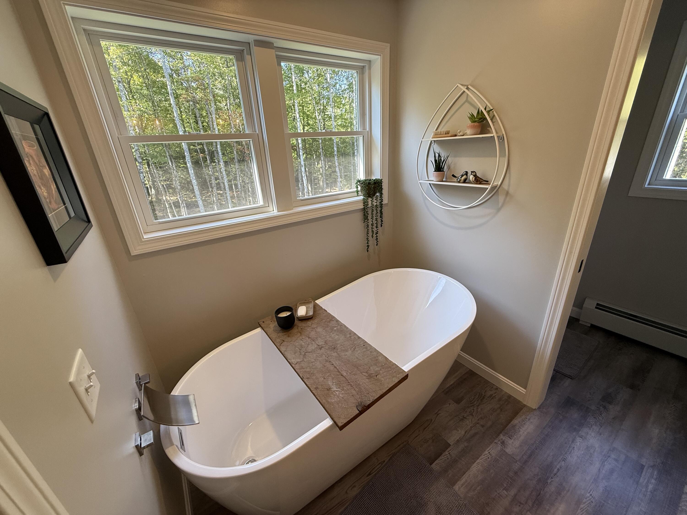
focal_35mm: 14
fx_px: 278
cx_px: 344
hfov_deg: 102.1
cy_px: 258
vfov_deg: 85.7
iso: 100
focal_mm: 2.22
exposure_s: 1/120
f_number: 2.2
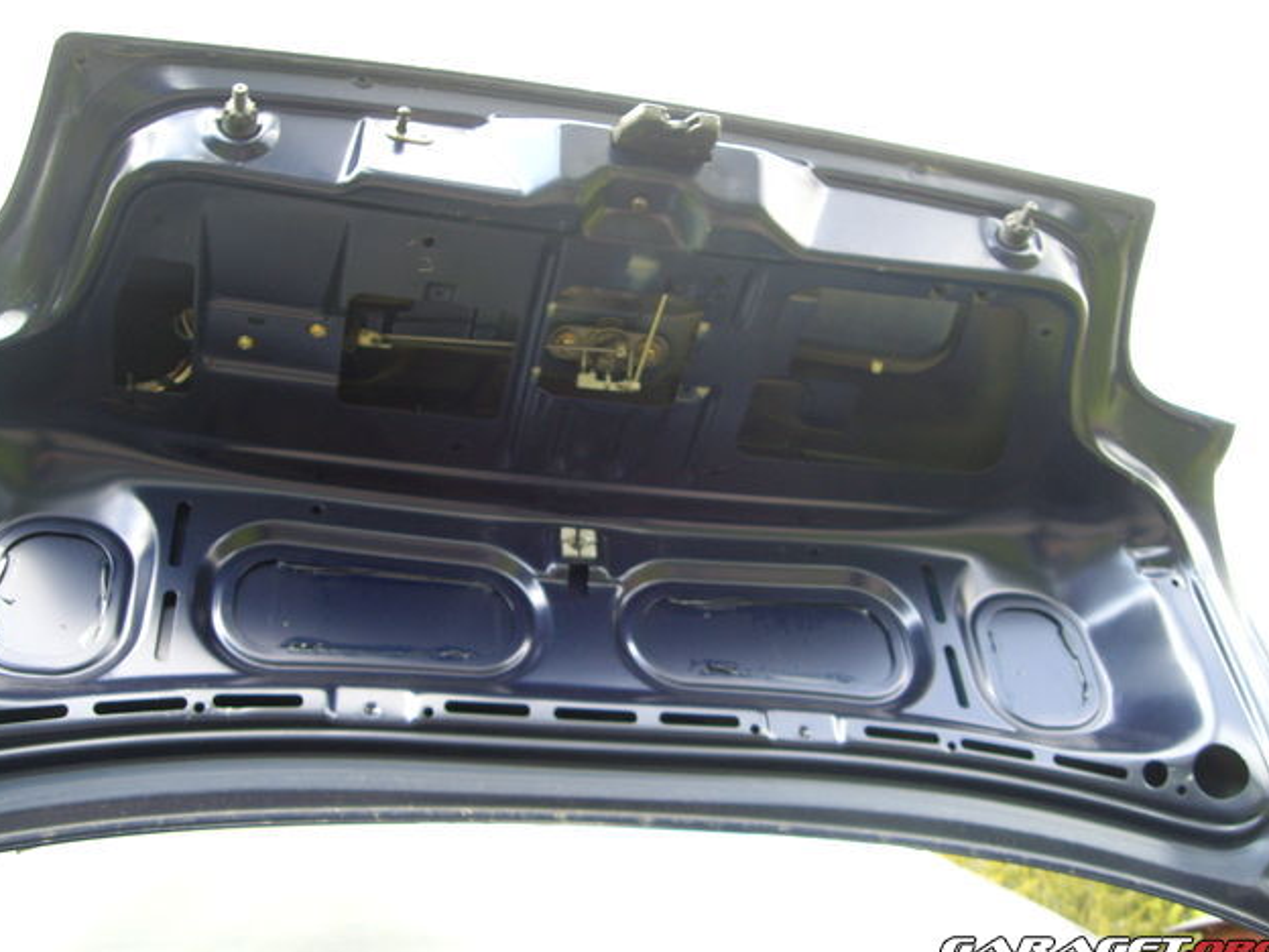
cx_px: 639
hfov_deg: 47.9
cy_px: 480
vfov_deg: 36.8
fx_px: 1430
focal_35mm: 39
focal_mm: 6.2
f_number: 2.7
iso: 100
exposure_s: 1/80
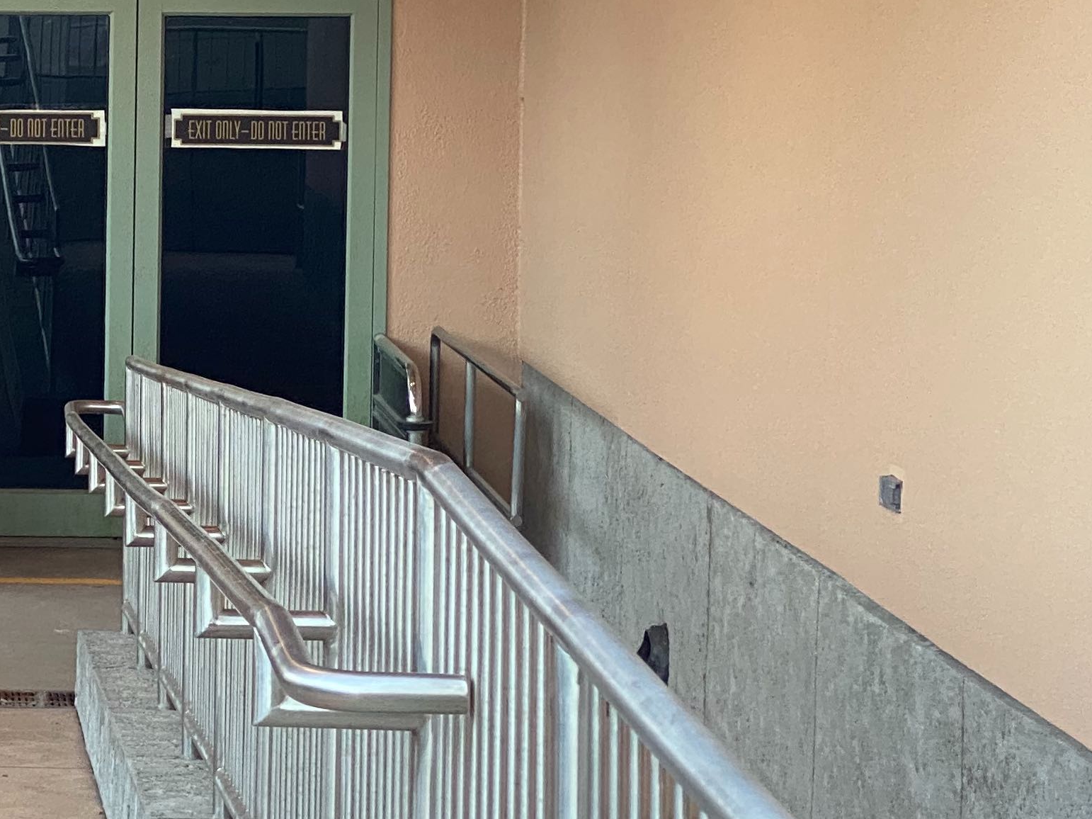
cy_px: 320
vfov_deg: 10.9
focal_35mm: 136
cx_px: -274
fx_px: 4290
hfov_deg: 14.0
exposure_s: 1/60
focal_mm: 6
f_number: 2
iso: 200
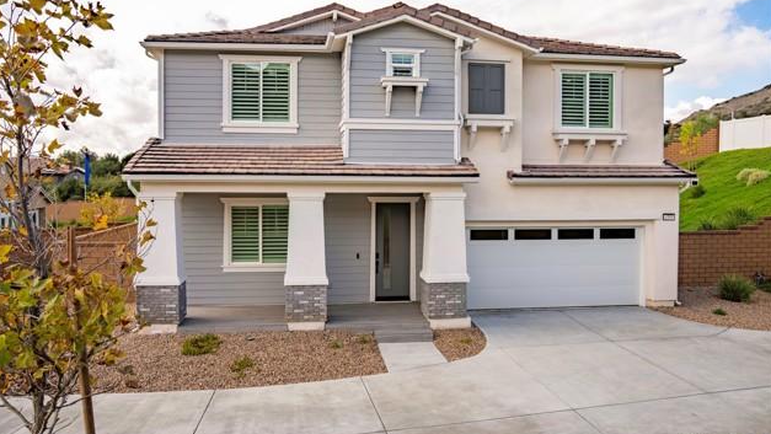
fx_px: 634
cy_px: 203
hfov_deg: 62.6
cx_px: 382
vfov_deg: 37.8
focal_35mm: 31
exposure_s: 1/500
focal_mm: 29
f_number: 13
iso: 100
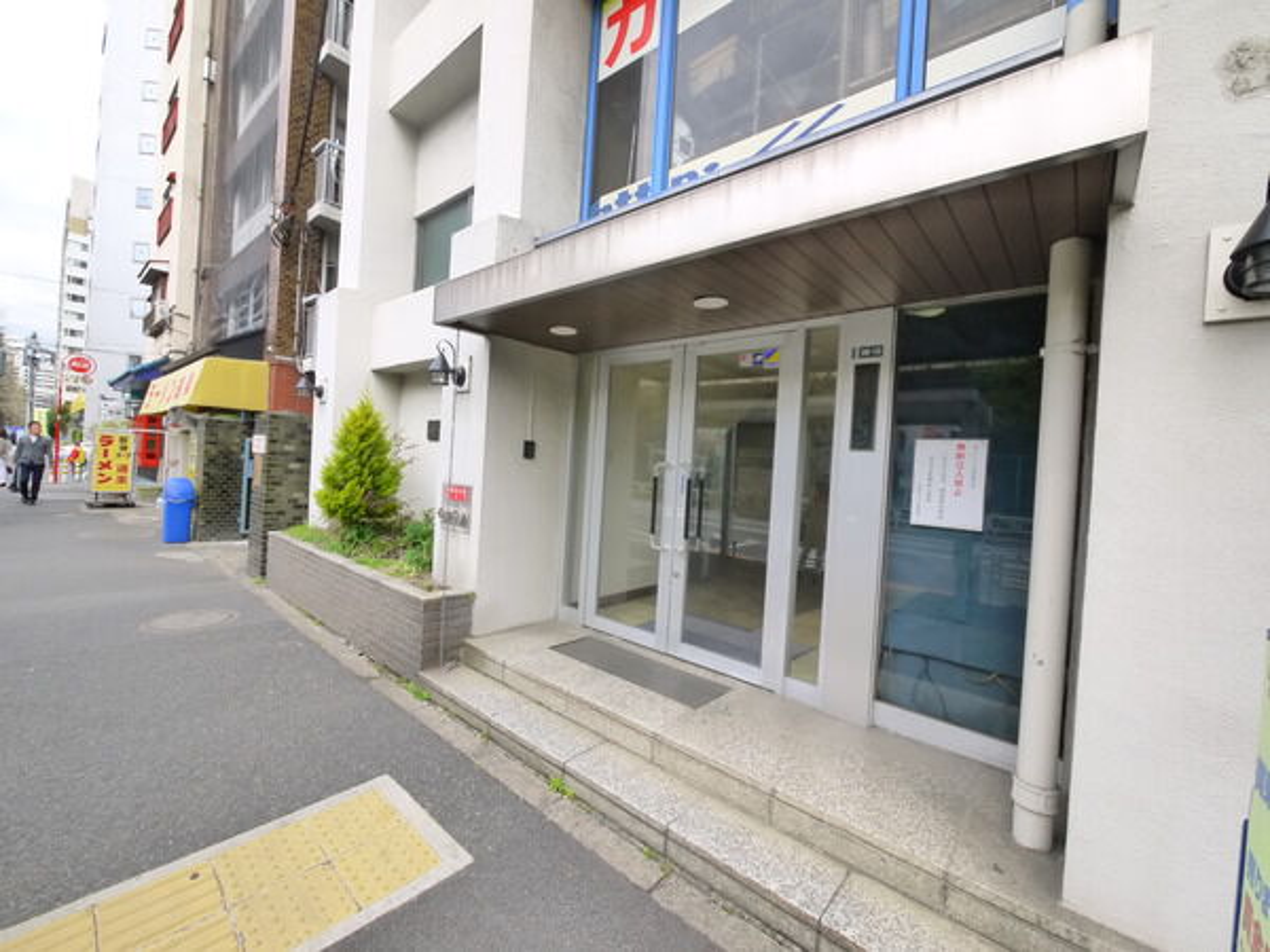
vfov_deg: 85.7
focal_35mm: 14
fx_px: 514
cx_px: 635
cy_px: 476
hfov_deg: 102.1
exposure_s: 1/200
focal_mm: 7
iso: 640
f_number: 6.3
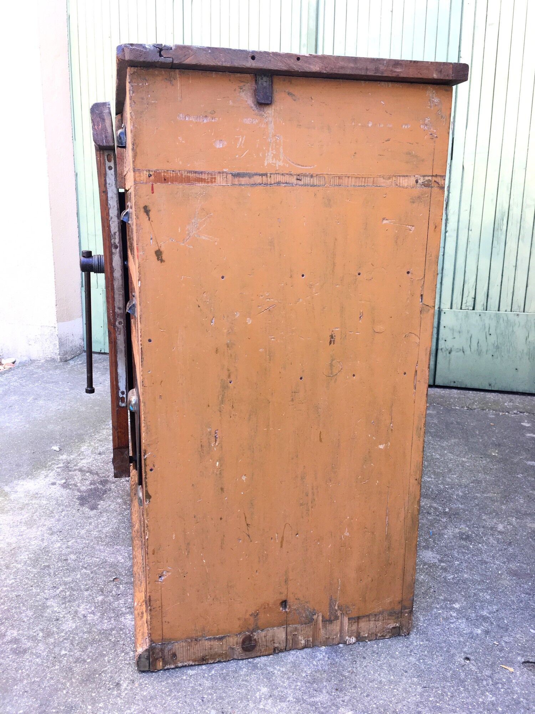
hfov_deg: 48.2
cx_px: 268
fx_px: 598
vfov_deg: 61.7
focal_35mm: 29
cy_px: 357
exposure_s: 1/100
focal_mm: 4.15
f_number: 2.2
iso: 40
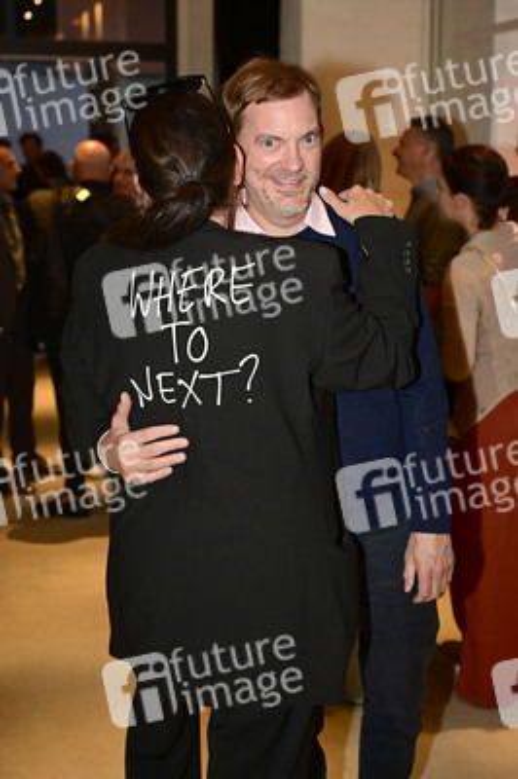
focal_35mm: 41
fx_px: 886
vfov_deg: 47.4
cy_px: 390
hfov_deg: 32.6
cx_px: 259
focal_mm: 41
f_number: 3.5
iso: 1600
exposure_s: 1/200
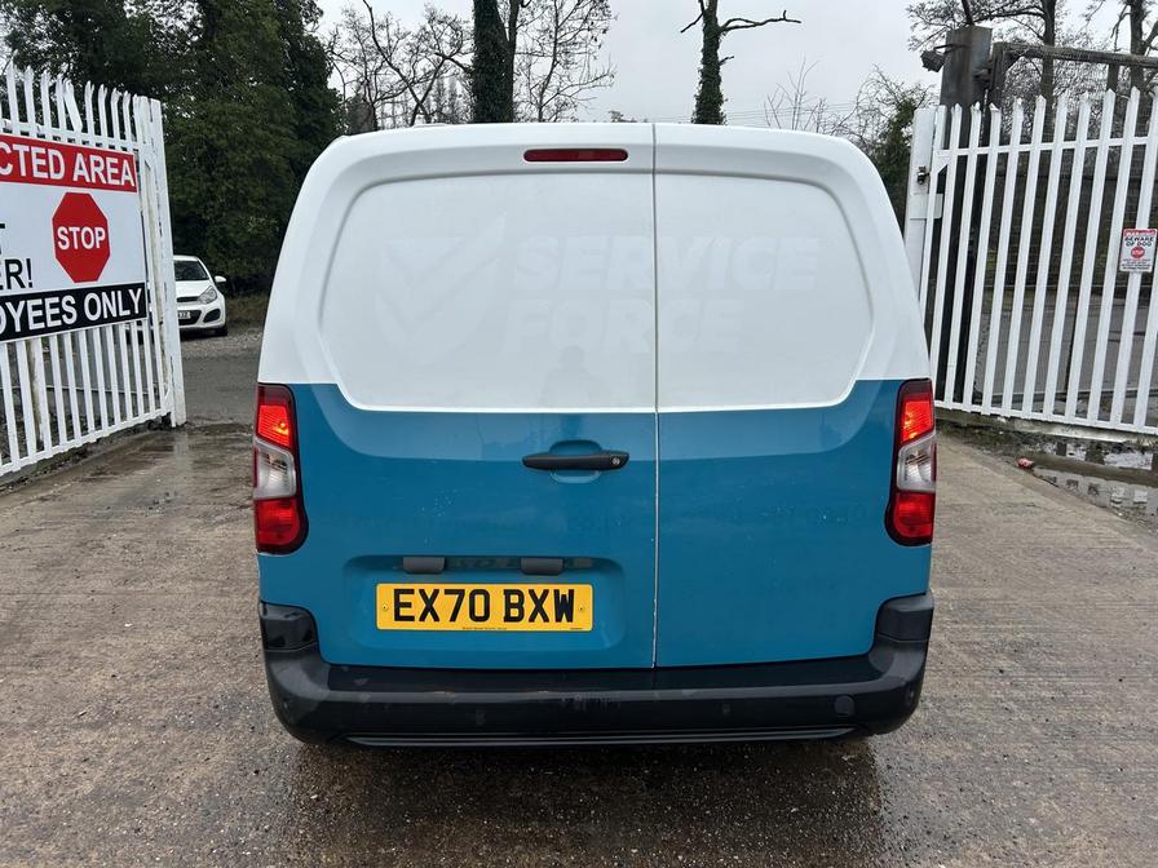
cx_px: 579
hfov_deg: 67.3
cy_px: 434
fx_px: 870
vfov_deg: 53.1
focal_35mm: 26
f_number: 1.5
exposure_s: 1/121
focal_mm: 5.7
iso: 40
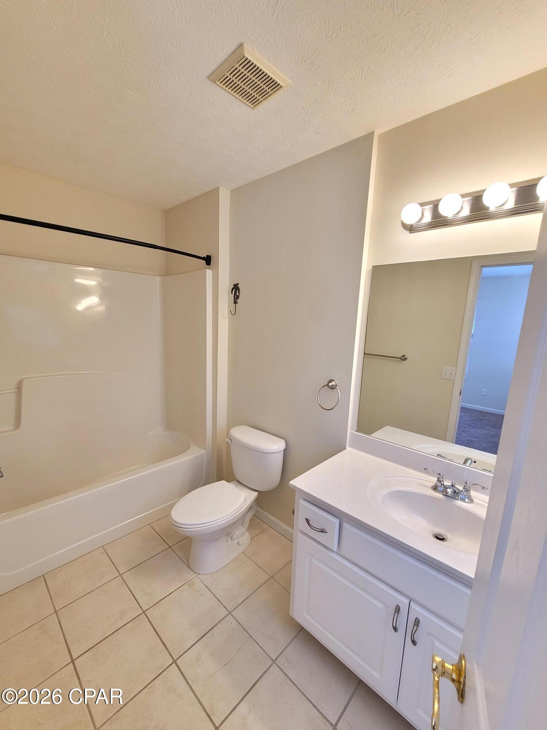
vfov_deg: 106.2
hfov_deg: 89.9
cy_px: 365
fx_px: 274
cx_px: 274
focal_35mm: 13
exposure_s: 1/60
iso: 160
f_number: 2.2
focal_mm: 2.2
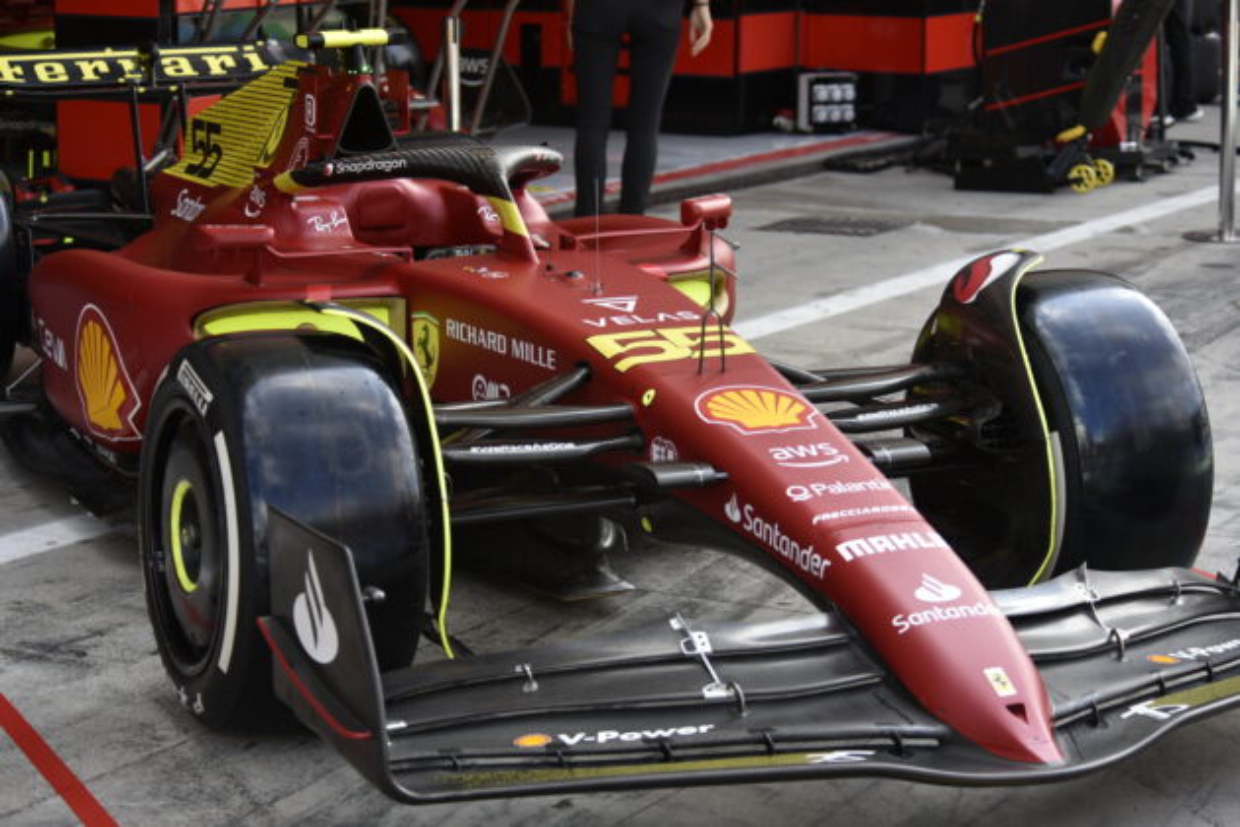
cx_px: 620
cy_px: 414
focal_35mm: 80
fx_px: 2755
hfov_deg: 25.4
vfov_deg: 17.1
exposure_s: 1/800
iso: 400
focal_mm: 80
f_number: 4.5
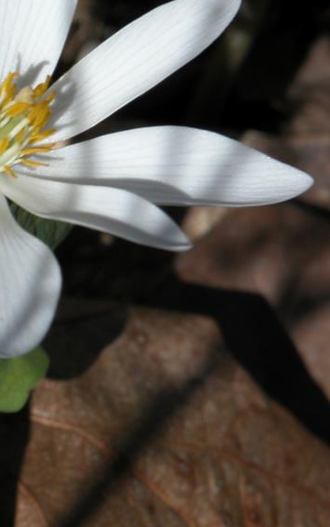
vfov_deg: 3.1
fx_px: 9674
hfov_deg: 2.0
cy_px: 275
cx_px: -68
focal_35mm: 673
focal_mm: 71.2
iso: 100
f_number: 7.4
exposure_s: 1/432
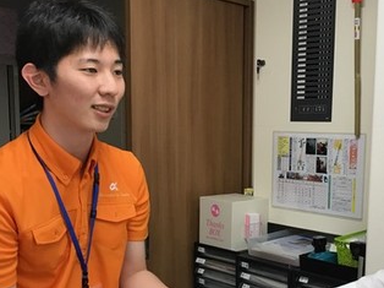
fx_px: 543
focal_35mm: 49
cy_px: 210
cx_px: 277
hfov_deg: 38.2
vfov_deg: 29.3
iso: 25
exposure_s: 1/40
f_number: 1.8
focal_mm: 3.99
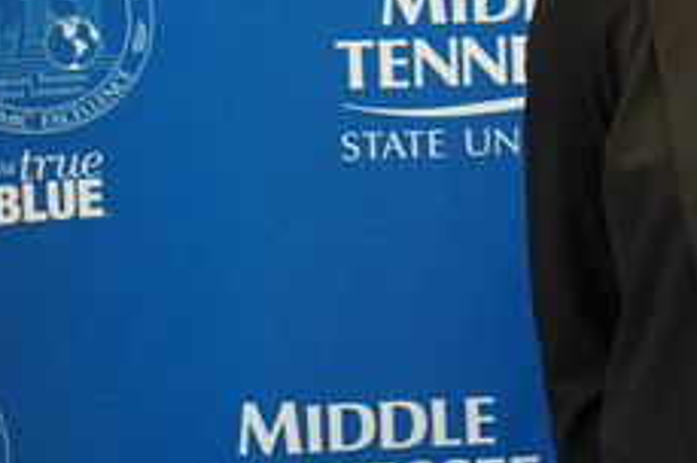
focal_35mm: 126
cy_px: -97
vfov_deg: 10.7
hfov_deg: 15.7
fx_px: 2436
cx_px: 837
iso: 4000
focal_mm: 48
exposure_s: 1/160
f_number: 4.5
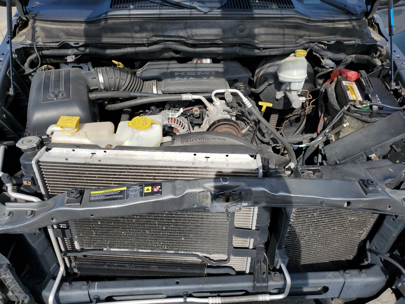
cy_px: 152
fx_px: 304
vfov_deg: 53.1
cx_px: 202
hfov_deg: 67.3
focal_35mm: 26
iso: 50
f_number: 1.5
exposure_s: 1/2500
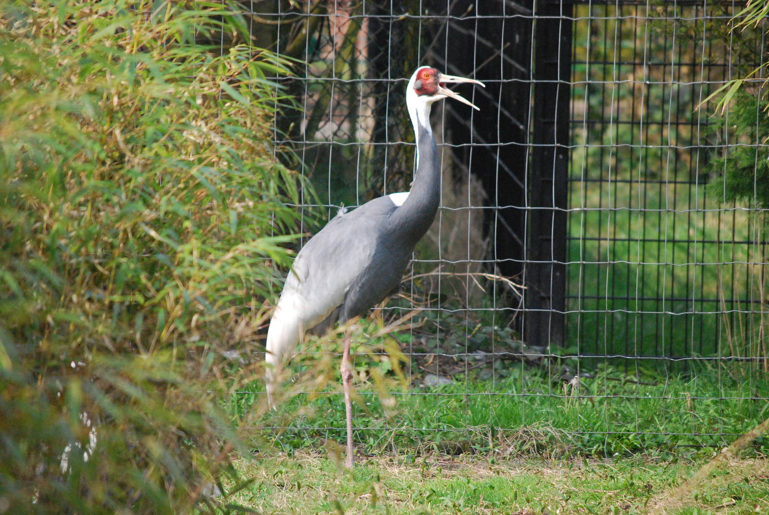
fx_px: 5133
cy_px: 258
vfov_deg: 5.7
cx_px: 384
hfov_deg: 8.6
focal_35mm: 240
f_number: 5.3
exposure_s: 1/500
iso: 1600
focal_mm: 160
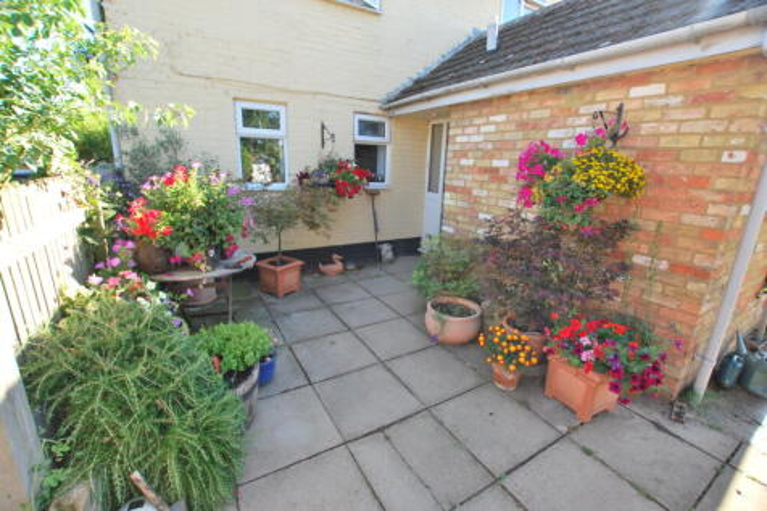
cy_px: 256
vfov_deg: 77.3
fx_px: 319
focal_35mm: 15
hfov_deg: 100.4
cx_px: 384
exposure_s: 1/125
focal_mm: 10
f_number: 5.6
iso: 200
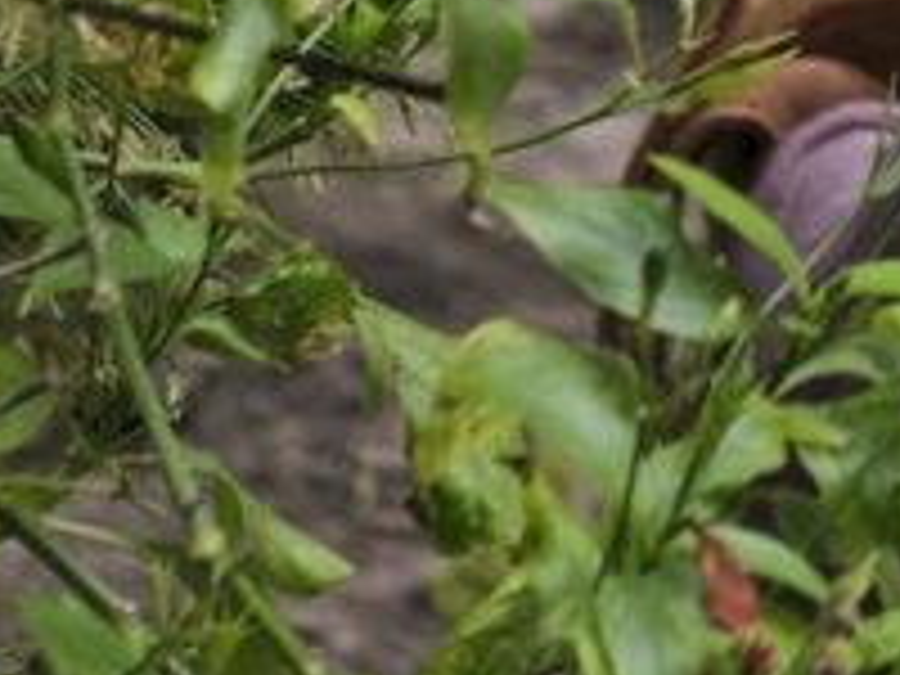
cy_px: -2664
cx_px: 2554
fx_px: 21554
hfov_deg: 2.4
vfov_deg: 1.8
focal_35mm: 829
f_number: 4
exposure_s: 1/250
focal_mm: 56
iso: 1000
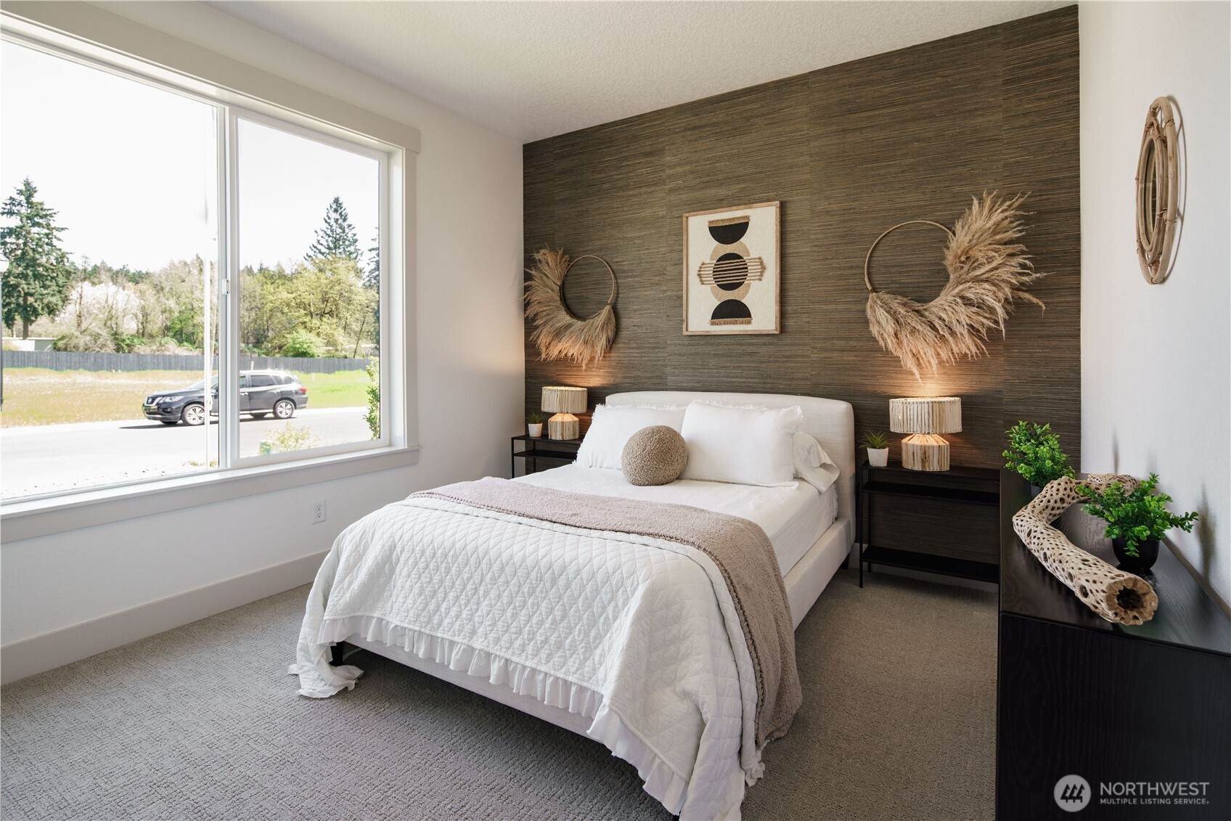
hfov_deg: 93.3
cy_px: 410
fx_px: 581
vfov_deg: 70.5
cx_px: 616
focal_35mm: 17
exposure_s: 1/13
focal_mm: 17
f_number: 8
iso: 200
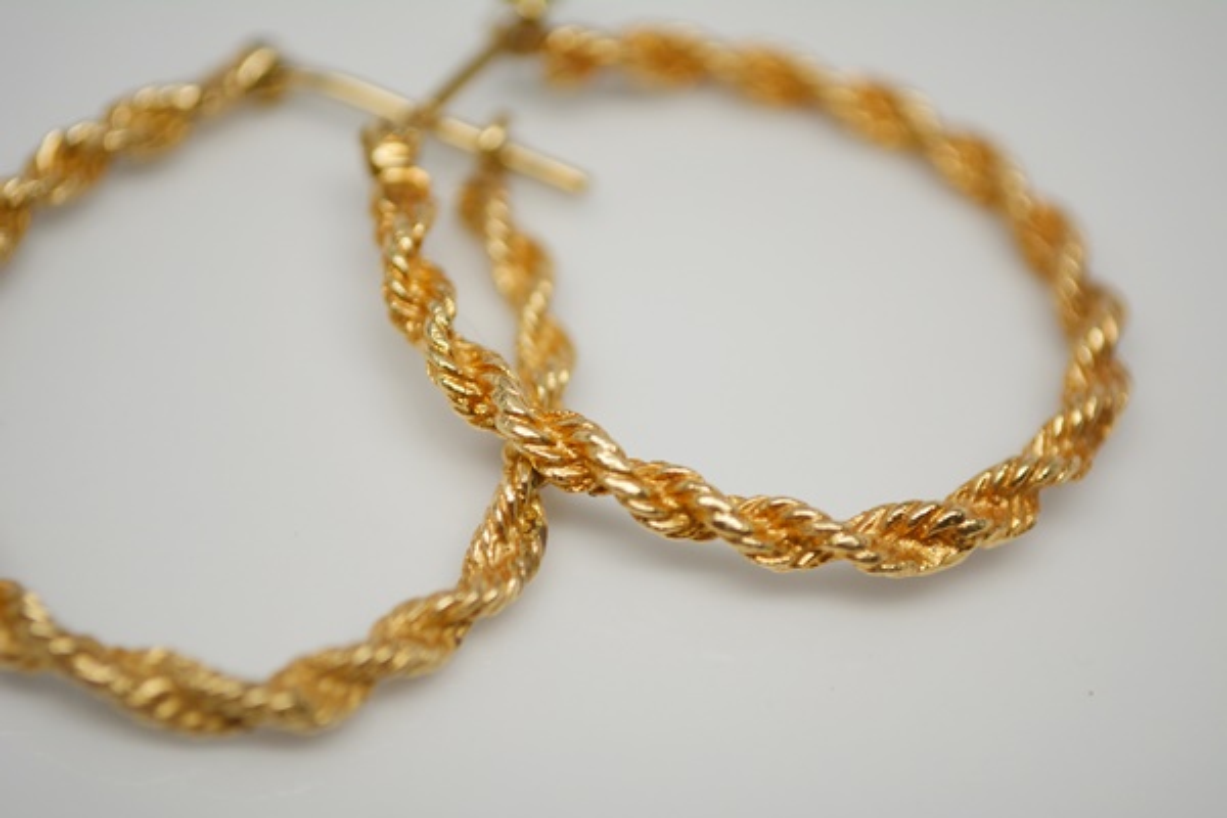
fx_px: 2454
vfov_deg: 18.9
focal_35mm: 72
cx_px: 614
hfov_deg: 28.1
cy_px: 409
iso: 400
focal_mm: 48
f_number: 5.6
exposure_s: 1/125
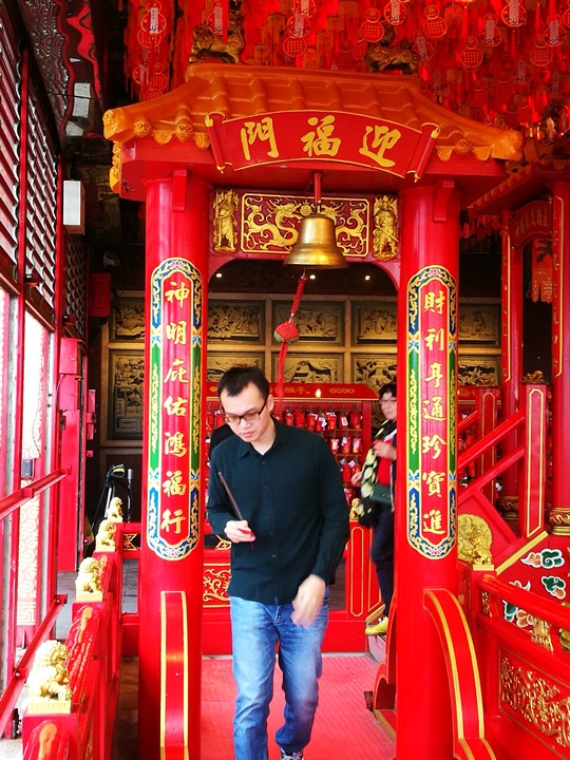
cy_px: 380
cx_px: 285
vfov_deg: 35.5
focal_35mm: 54
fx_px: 1186
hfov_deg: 27.0
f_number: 2.2
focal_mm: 4.5
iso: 125
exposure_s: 1/40
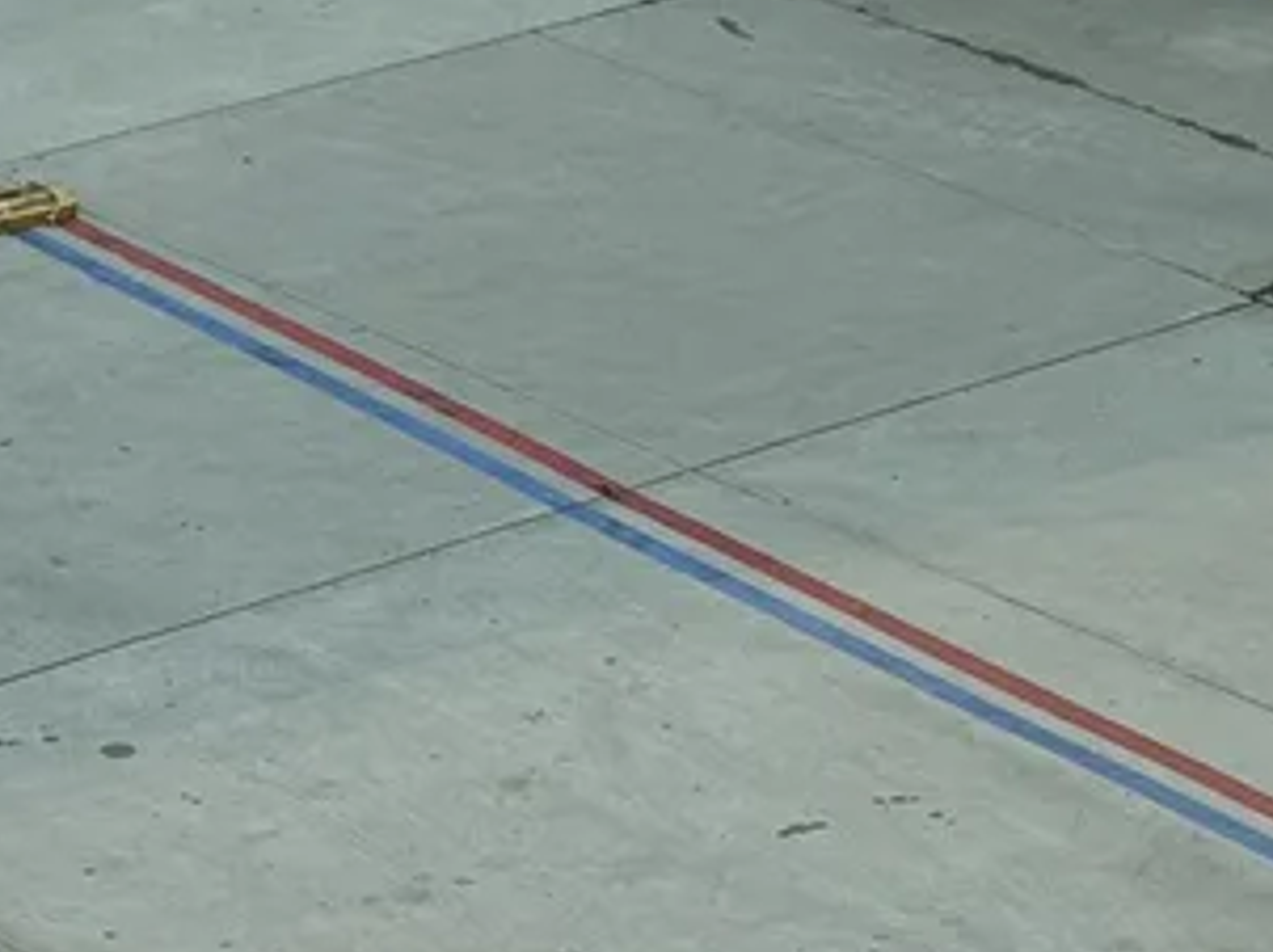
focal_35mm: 191
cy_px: -901
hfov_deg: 10.4
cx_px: 400
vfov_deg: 7.5
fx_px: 7018
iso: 64
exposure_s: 1/439
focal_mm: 6.76
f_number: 1.78
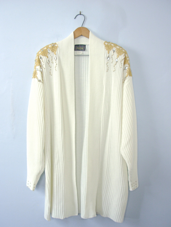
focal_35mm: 38
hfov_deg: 37.7
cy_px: 114
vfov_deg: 49.0
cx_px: 86
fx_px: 250
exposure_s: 1/32.9
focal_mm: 6.3
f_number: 2.9
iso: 50
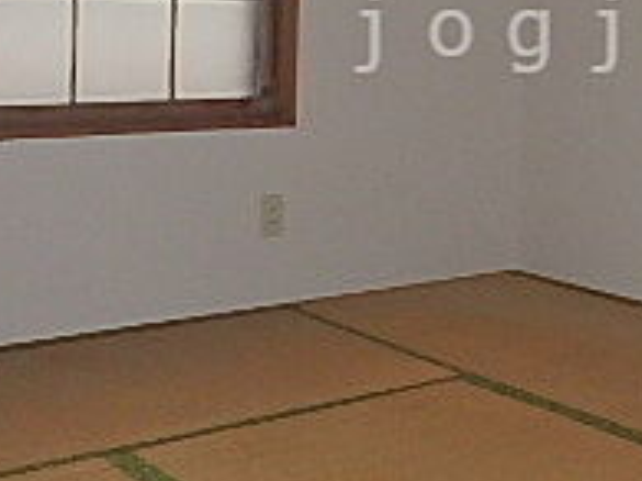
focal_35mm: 69
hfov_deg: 27.2
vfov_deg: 20.8
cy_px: 33
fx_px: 1279
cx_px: 579
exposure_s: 1/30
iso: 400
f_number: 3.5
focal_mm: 3.7
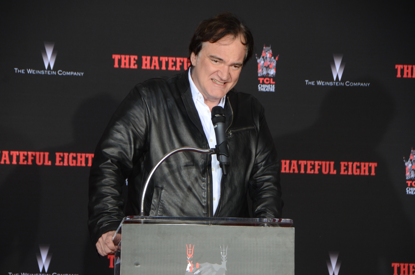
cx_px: 208
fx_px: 2243
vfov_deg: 7.0
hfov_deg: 10.6
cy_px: 138
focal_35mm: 195
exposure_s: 1/160
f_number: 7.1
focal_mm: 130
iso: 500
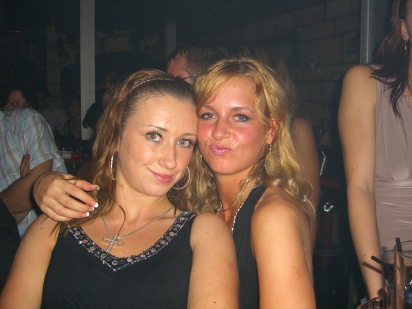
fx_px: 452
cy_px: 154
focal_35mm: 38
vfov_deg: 37.7
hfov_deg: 49.0
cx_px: 206
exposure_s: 1/60
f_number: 2.8
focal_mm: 7.9
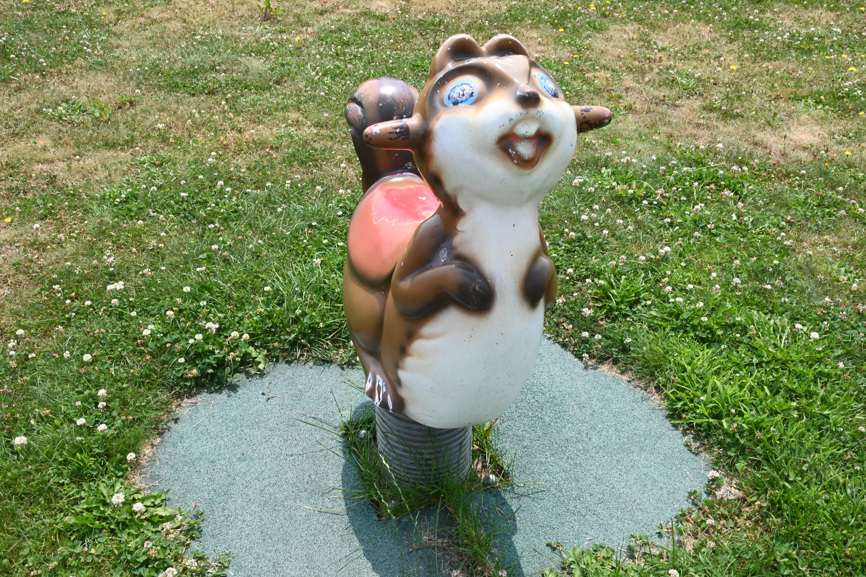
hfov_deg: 57.2
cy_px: 288
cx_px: 433
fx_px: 794
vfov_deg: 40.0
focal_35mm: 33
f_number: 25
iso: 500
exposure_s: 1/100
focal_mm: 22
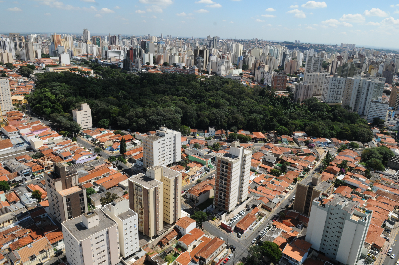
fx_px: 282
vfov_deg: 50.3
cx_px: 200
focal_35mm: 26
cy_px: 132
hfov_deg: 70.5
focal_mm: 17
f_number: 10
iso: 400
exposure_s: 1/500
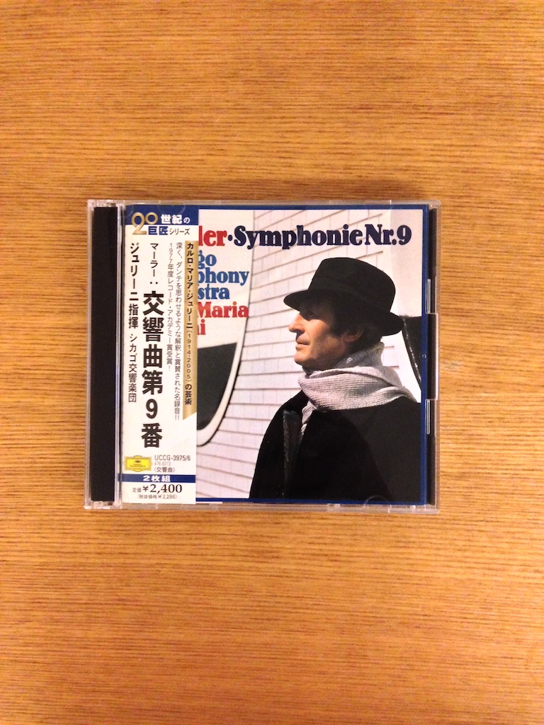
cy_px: 362
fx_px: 691
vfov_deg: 55.4
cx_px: 272
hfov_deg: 42.9
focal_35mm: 33
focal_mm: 4.12
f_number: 2.4
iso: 500
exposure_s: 1/15
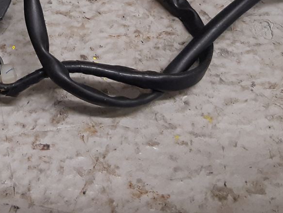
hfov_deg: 21.1
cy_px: -58
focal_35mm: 91
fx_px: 744
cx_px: 31
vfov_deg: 15.5
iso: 160
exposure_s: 1/50
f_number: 1.7
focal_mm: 3.93
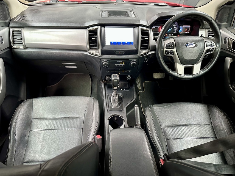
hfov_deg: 71.6
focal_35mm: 24
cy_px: 88
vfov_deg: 56.8
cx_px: 118
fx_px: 163
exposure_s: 1/60
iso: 400
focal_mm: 6.86
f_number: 1.78
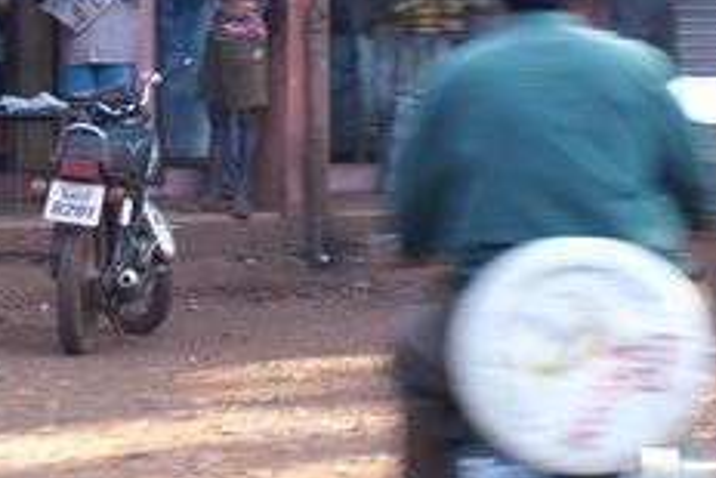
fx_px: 4935
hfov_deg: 8.3
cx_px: 25
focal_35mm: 248
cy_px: 31
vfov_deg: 5.5
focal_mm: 60
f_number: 8
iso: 160
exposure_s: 1/30
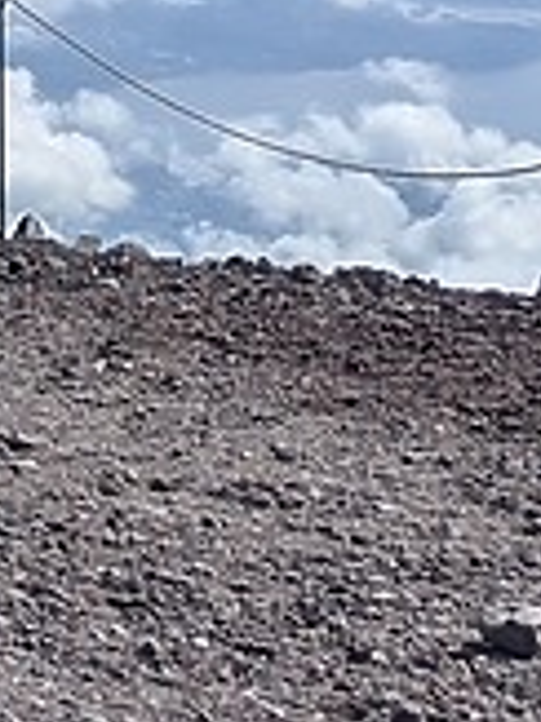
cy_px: -377
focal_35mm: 153
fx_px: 3192
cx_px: -1166
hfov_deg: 8.1
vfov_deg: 12.3
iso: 43
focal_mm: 6.81
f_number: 1.85
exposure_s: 1/2309
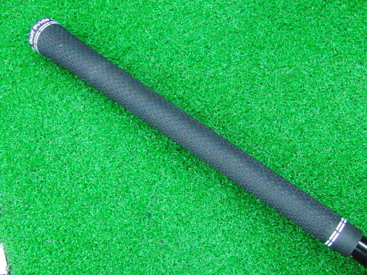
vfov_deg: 38.7
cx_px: 184
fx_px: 392
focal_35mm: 37
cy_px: 138
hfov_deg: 50.1
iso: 3200
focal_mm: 6.42
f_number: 3.6
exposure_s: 1/160
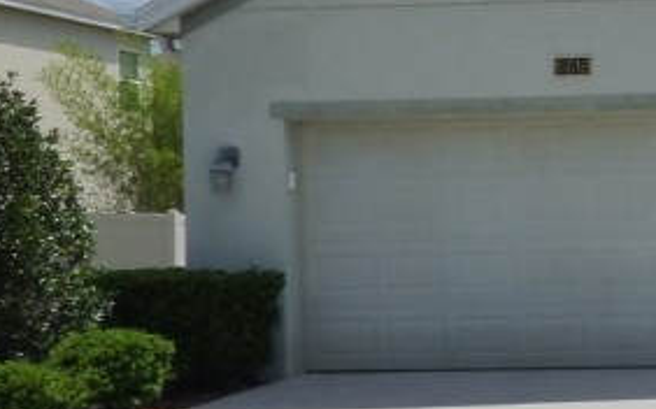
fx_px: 1376
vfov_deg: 16.9
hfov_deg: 22.5
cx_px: 954
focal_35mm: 77
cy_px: 202
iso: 200
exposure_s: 1/800
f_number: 7.1
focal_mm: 3.58
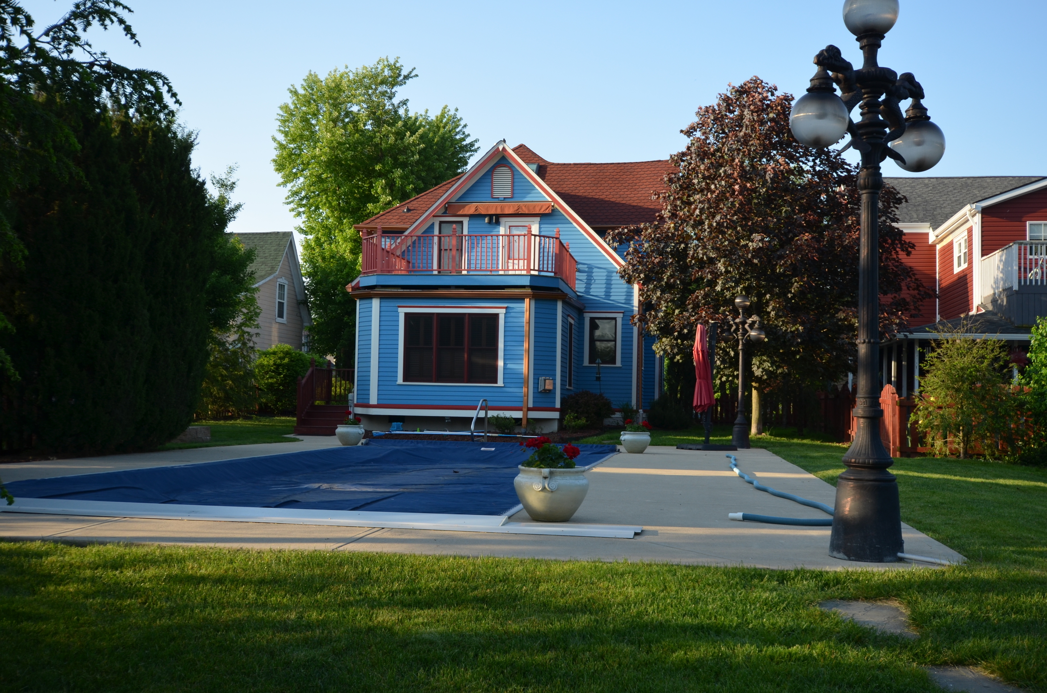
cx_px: 524
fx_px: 1045
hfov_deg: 53.2
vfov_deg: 36.7
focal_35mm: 36
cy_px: 346
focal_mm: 24
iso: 200
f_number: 6.3
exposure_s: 1/160
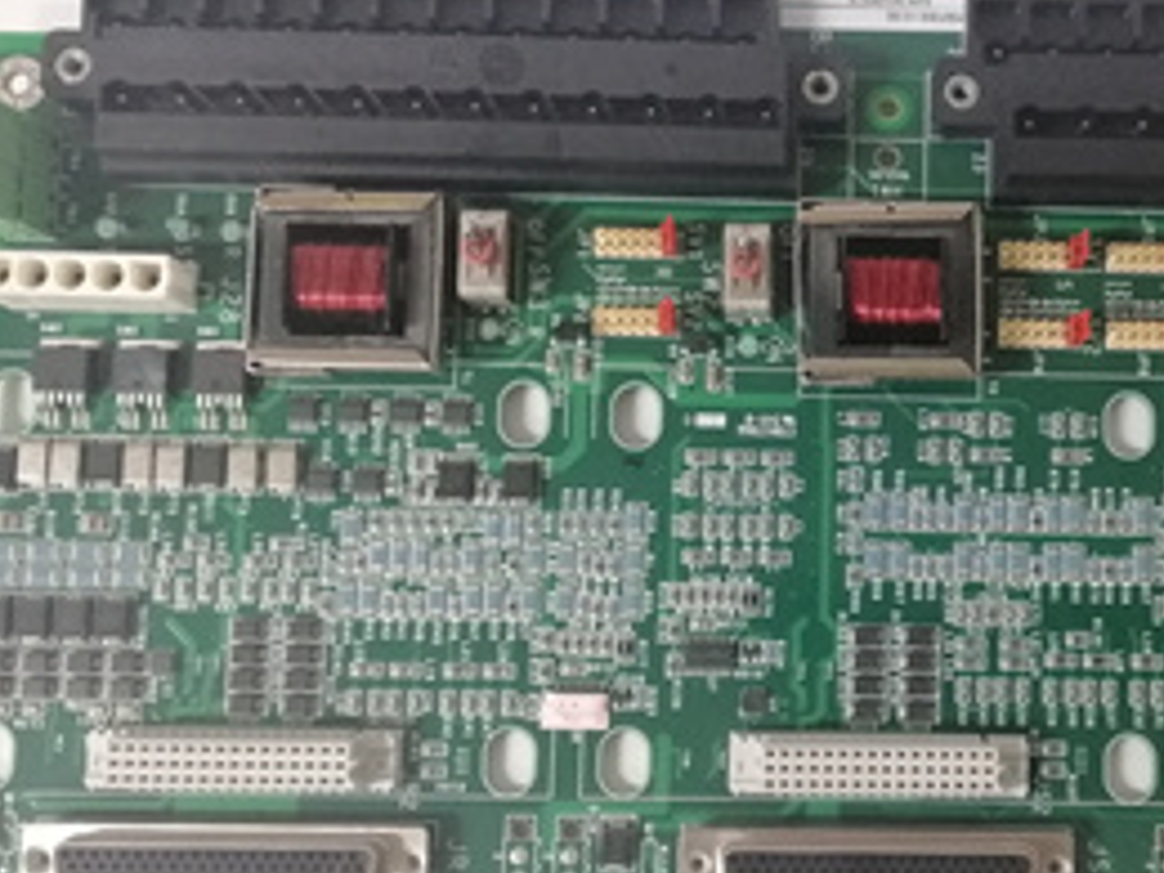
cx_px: 904
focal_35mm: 50
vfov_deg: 29.1
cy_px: 423
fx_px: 1681
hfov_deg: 37.1
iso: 400
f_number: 2.2
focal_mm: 3.81
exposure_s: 1/25
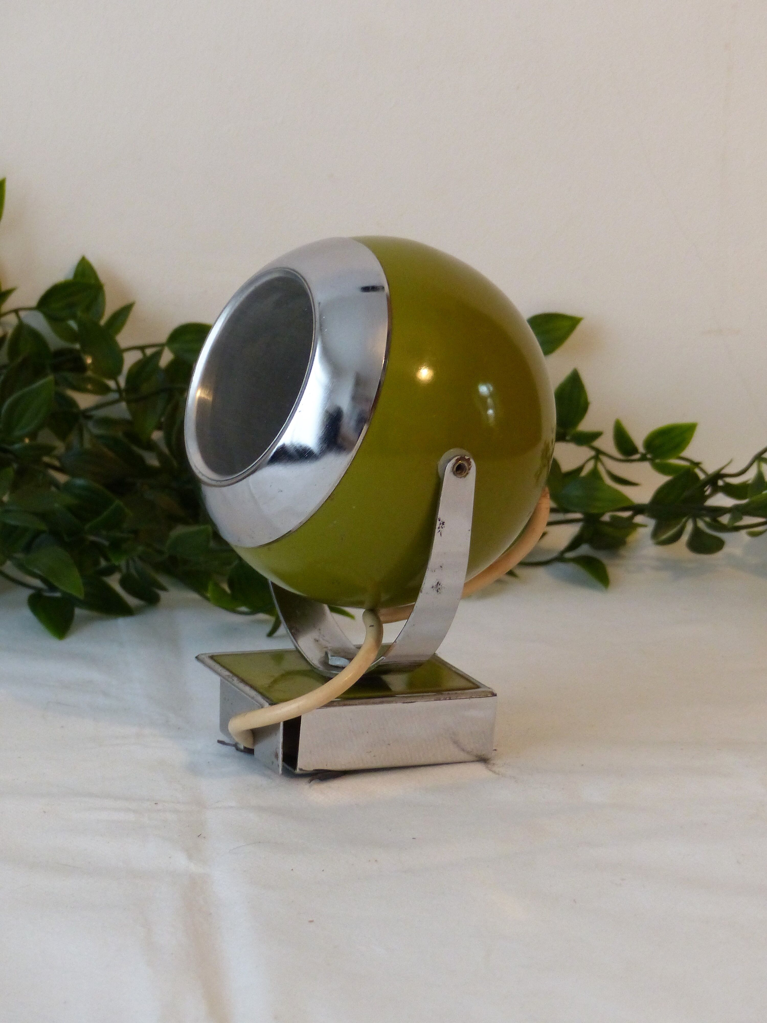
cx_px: 384
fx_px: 3929
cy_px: 512
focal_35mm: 133
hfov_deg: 11.1
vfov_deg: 14.8
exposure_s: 1/20
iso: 400
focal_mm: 21.8
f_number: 2.8
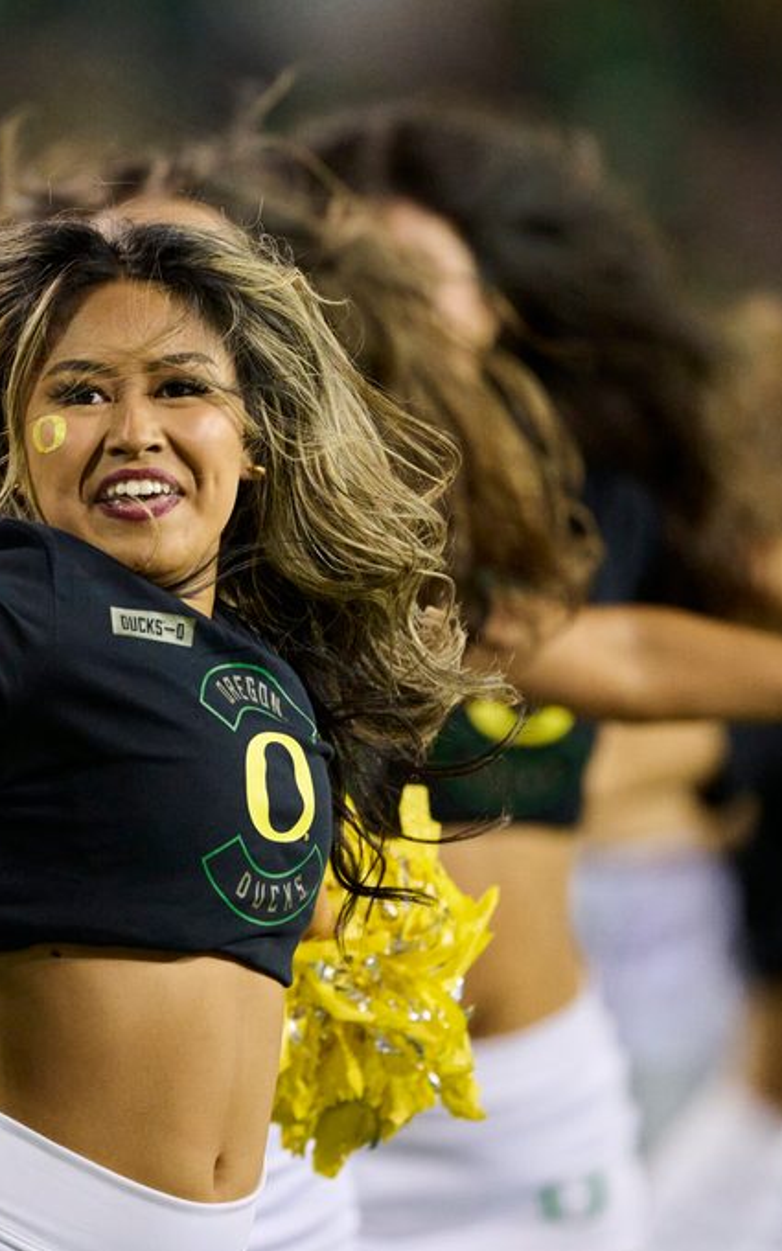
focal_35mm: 614
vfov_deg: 3.4
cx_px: 206
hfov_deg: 2.1
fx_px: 20937
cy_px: 626
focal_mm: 400
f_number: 2.8
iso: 5000
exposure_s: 1/2000
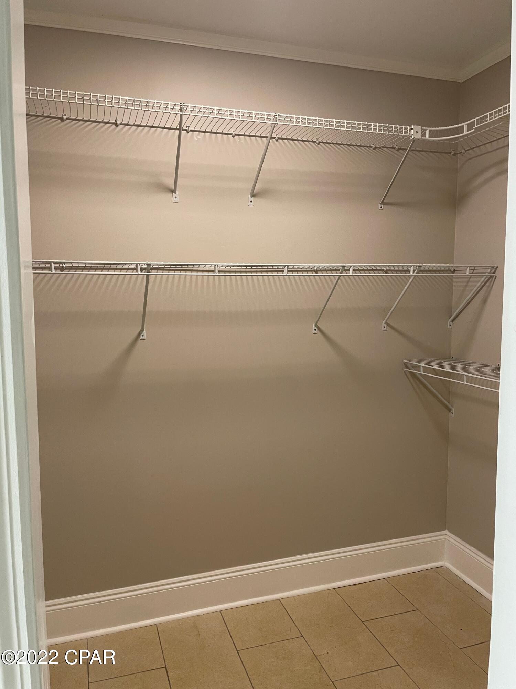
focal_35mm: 26
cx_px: 258
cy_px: 344
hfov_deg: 53.1
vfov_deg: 67.3
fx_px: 517
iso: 100
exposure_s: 1/60
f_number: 1.6
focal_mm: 4.2
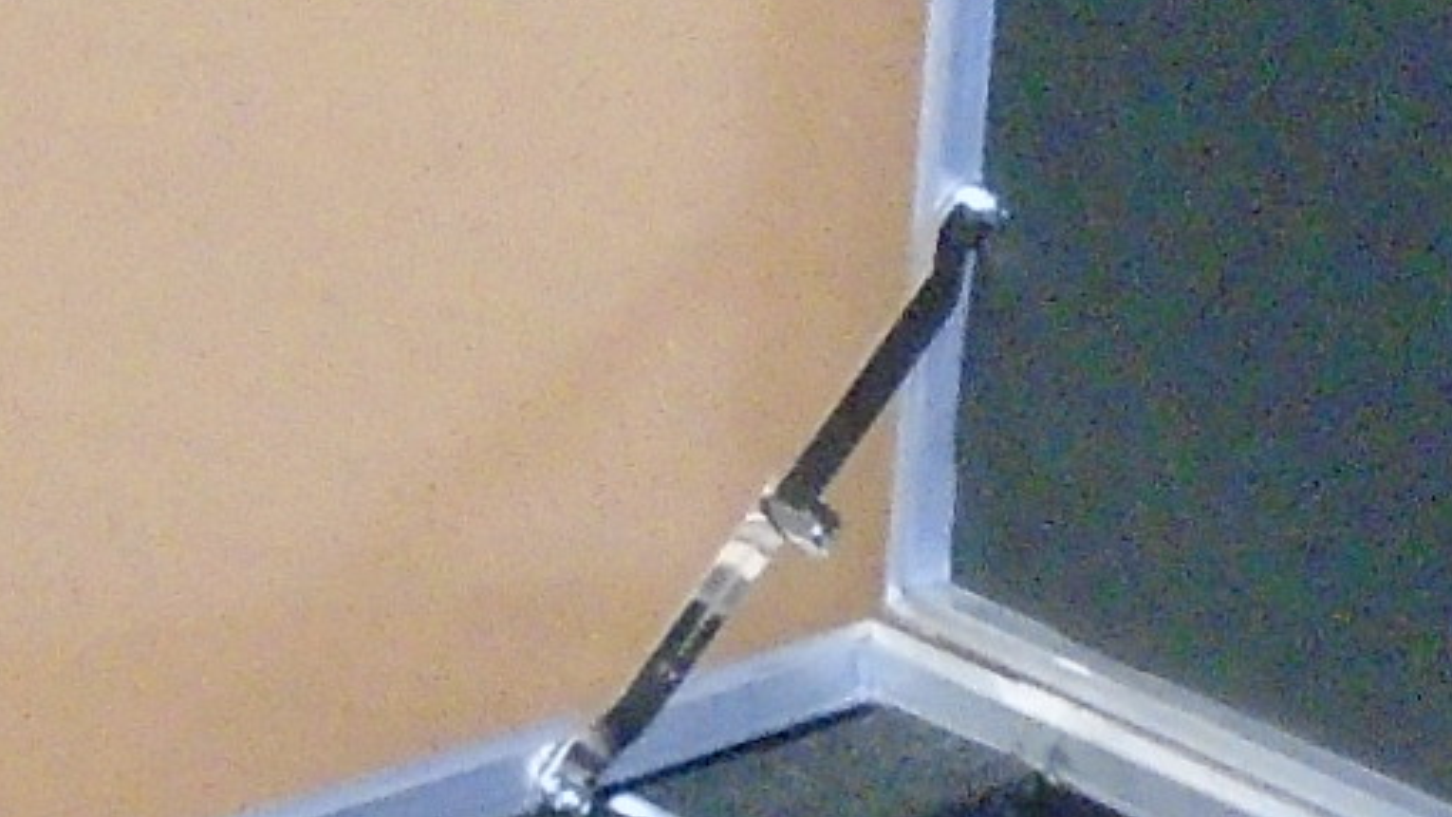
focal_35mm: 144
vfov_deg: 7.8
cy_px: 1927
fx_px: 5545
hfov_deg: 14.2
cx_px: 1979
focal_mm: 4.6
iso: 800
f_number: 3.2
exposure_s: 1/20
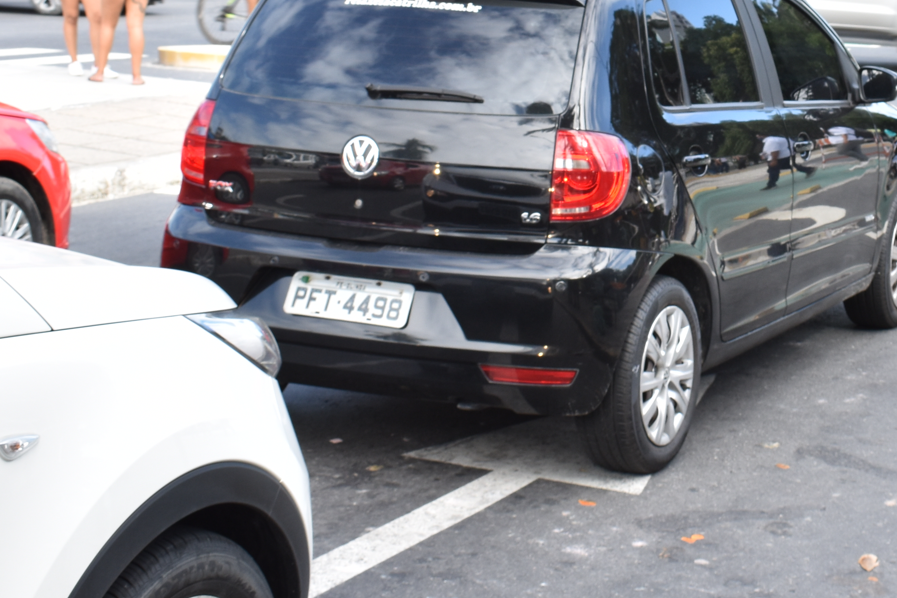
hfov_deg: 23.4
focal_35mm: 85
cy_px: 68
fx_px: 2121
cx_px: 762
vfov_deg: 15.9
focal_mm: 25
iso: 200
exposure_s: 1/80
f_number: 10
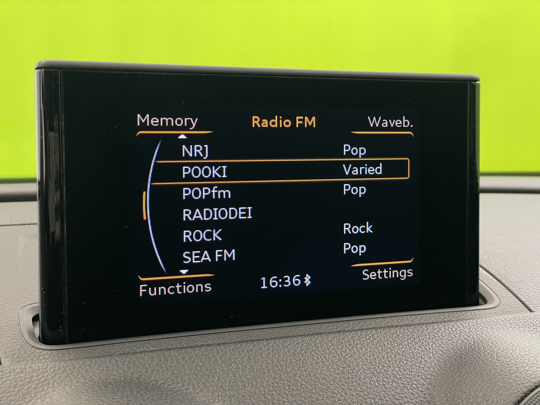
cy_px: 202
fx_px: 811
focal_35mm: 52
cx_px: 270
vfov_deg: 28.0
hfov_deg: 36.8
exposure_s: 1/50
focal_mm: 6
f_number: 2
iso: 640
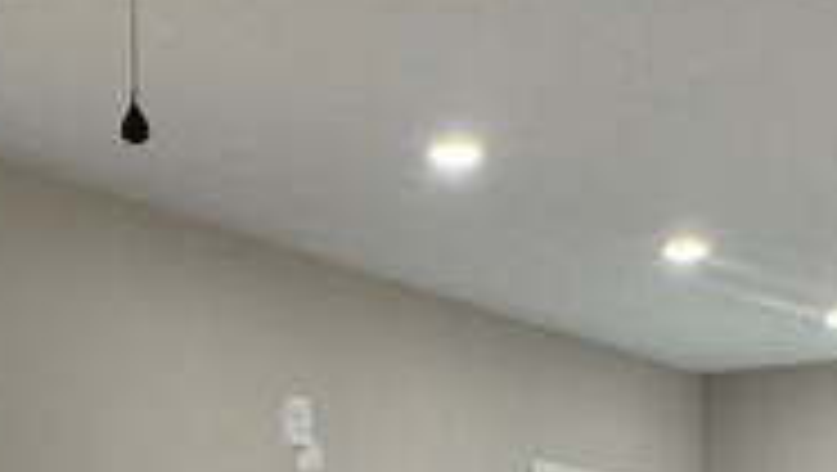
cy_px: 877
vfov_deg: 12.9
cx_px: 364
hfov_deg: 25.3
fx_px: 1866
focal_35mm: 84
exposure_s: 1/120
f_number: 2.2
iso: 100
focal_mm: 2.22
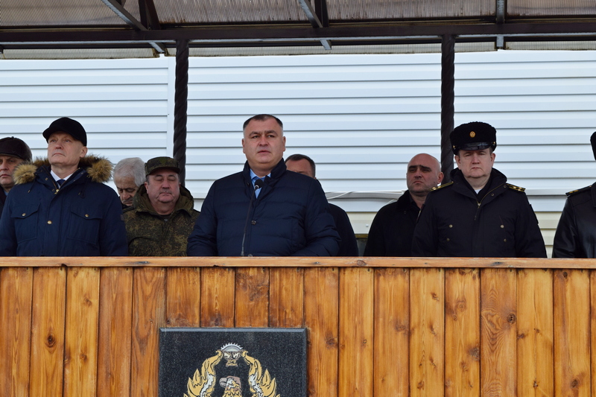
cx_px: 298
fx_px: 1365
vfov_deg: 16.5
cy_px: 198
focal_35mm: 82
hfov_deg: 24.6
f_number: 8
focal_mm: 55
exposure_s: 1/250
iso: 400
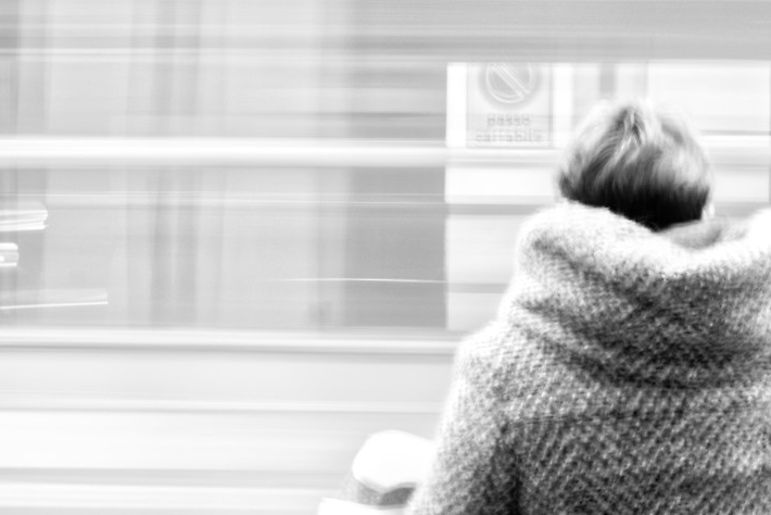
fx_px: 3621
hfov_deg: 12.0
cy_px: 618
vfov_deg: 8.1
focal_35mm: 169
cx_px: -65
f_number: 11
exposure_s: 1/1.3
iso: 100
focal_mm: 50
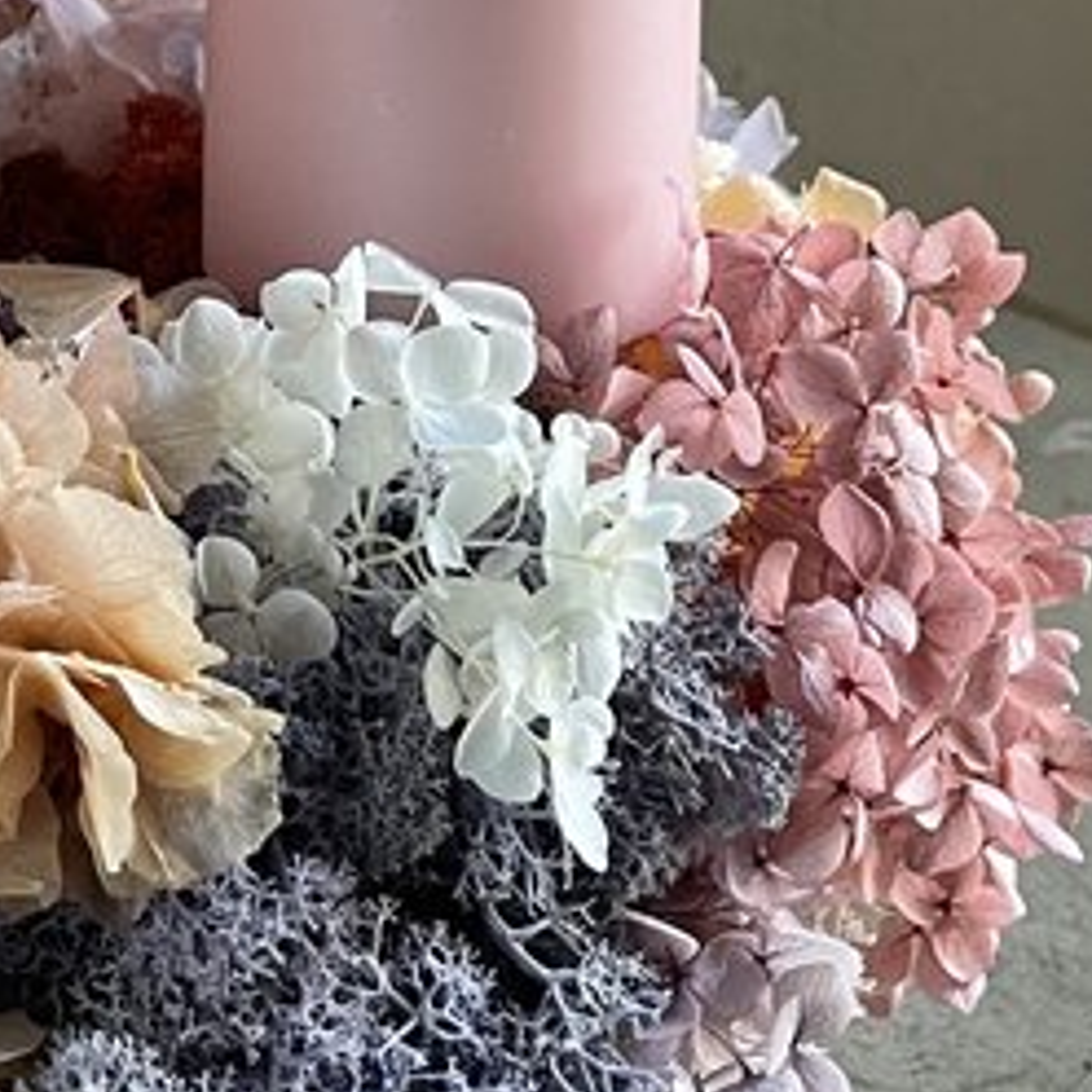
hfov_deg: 16.9
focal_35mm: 99
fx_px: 3533
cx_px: -185
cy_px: -238
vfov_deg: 16.8
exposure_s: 1/60
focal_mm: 4.2
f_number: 1.6
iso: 200
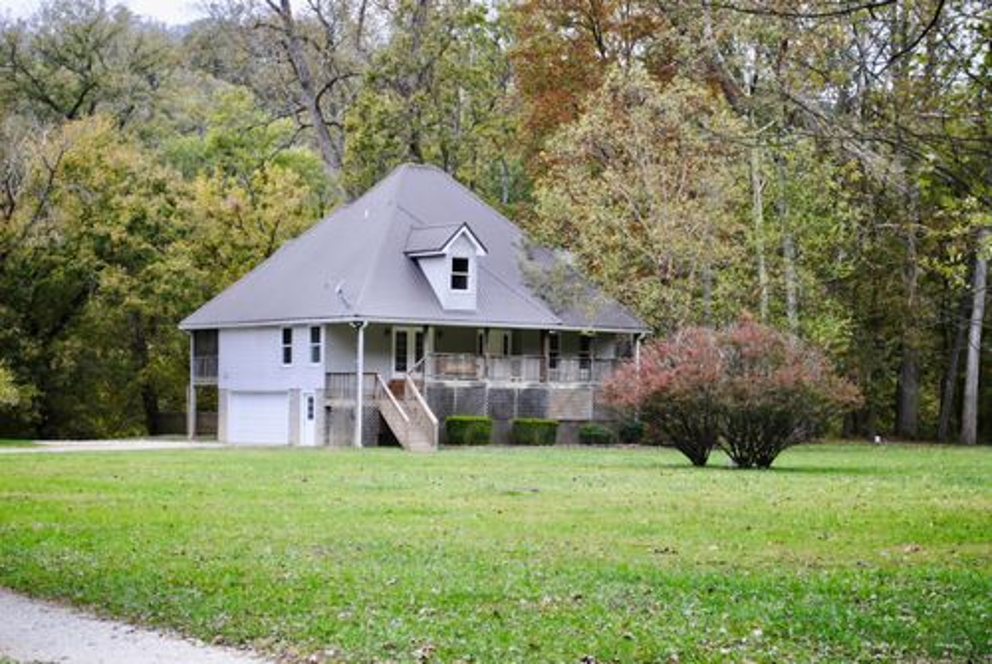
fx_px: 1987
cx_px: 496
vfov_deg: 19.0
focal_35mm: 72
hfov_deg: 28.0
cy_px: 332
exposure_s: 1/30
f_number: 5.6
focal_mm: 48
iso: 320
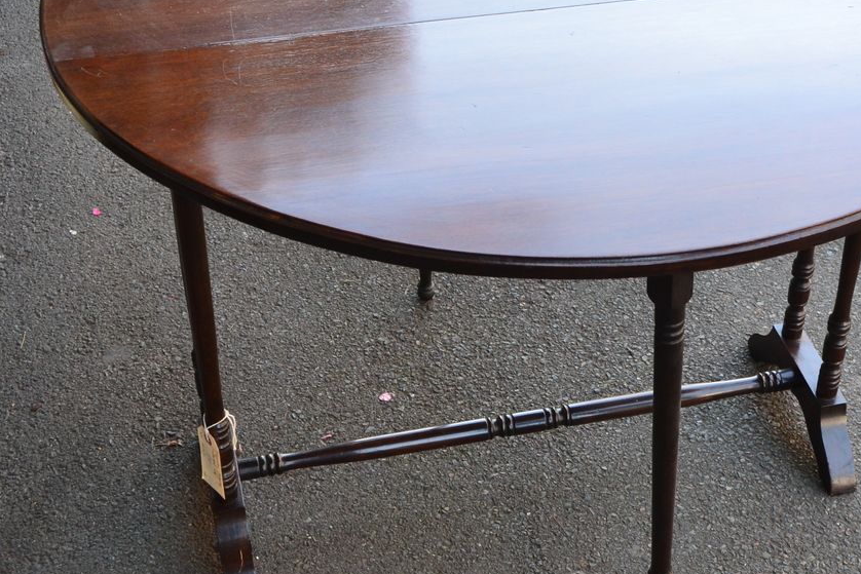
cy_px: 233
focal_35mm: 63
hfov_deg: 31.6
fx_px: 1507
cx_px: 591
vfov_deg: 21.6
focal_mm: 22
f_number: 8
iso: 400
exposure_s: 1/60
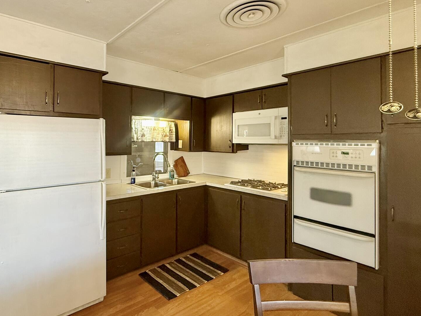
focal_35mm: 20
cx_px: 154
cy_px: 139
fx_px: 243
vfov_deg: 65.7
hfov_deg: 80.0
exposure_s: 1/60
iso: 320
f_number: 2.2
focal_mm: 2.22
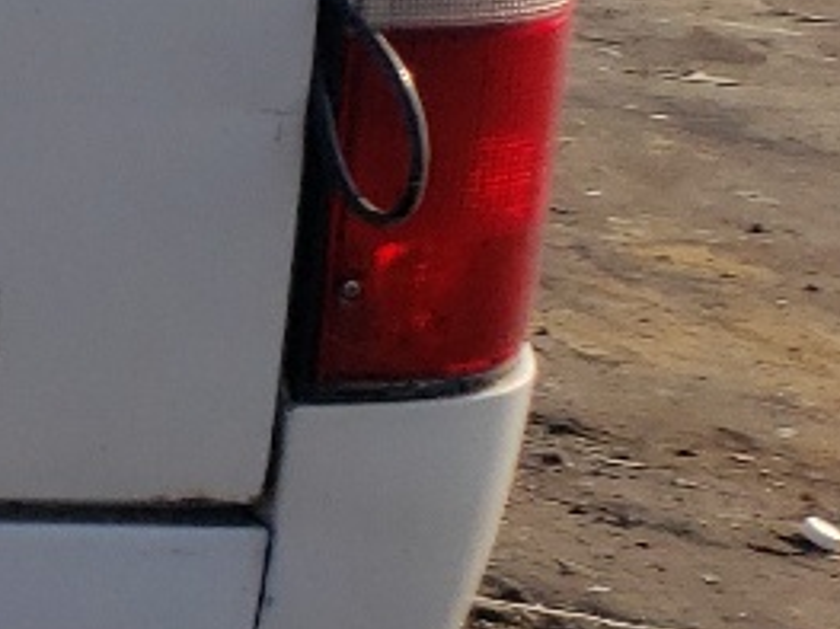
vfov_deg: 9.3
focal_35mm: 158
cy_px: 26
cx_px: -1498
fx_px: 3832
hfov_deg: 10.0
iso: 50
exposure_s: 1/5000
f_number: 1.5
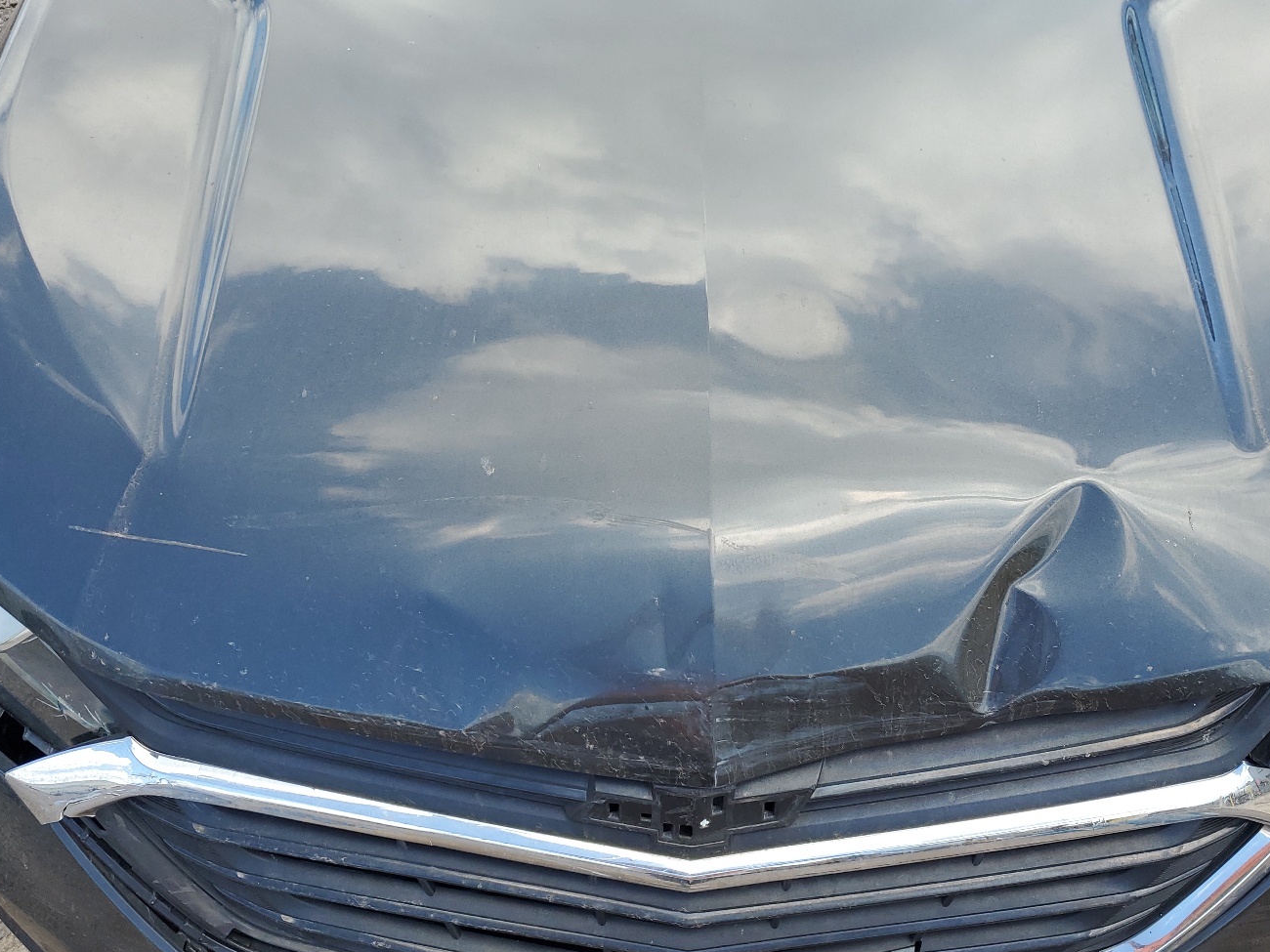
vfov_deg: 44.2
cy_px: 492
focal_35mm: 32
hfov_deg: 56.7
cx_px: 706
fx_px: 1174
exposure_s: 1/833
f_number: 1.5
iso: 50
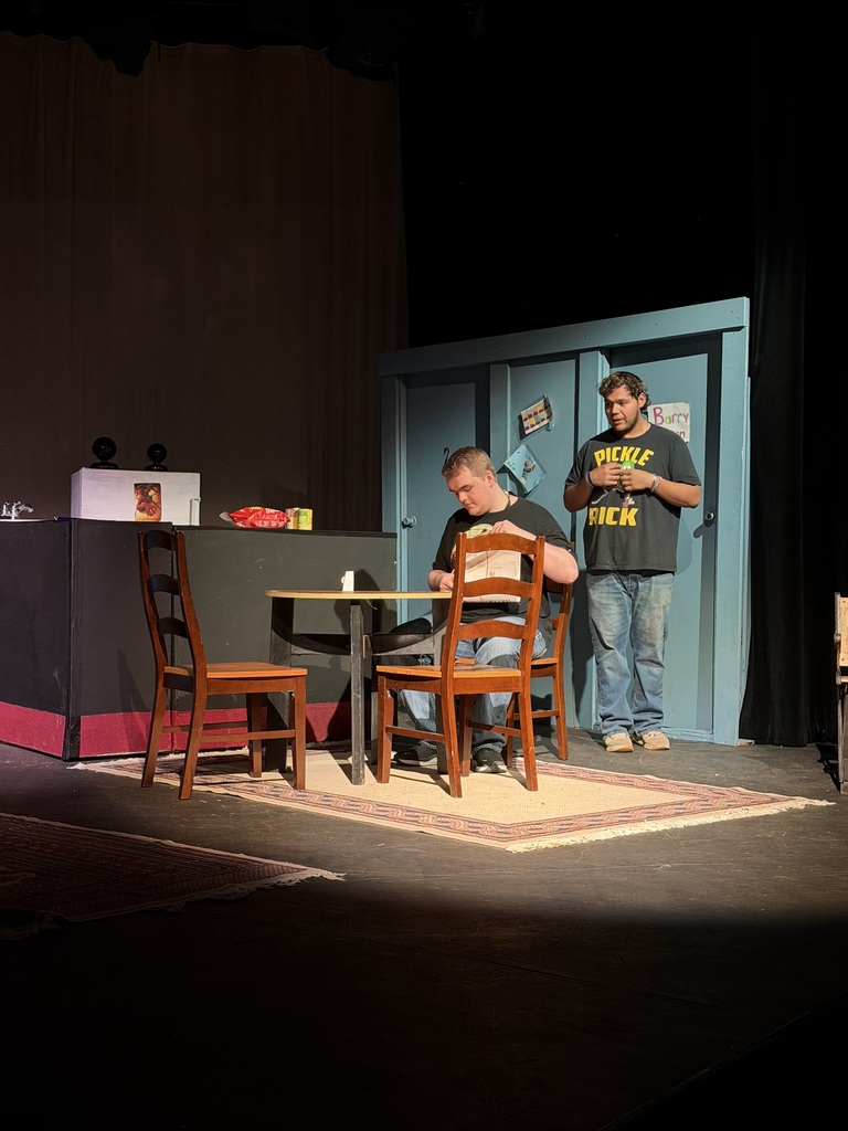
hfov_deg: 30.3
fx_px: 1568
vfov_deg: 39.7
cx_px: 424
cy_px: 566
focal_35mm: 48
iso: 500
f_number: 1.78
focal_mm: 6.76
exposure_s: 1/40
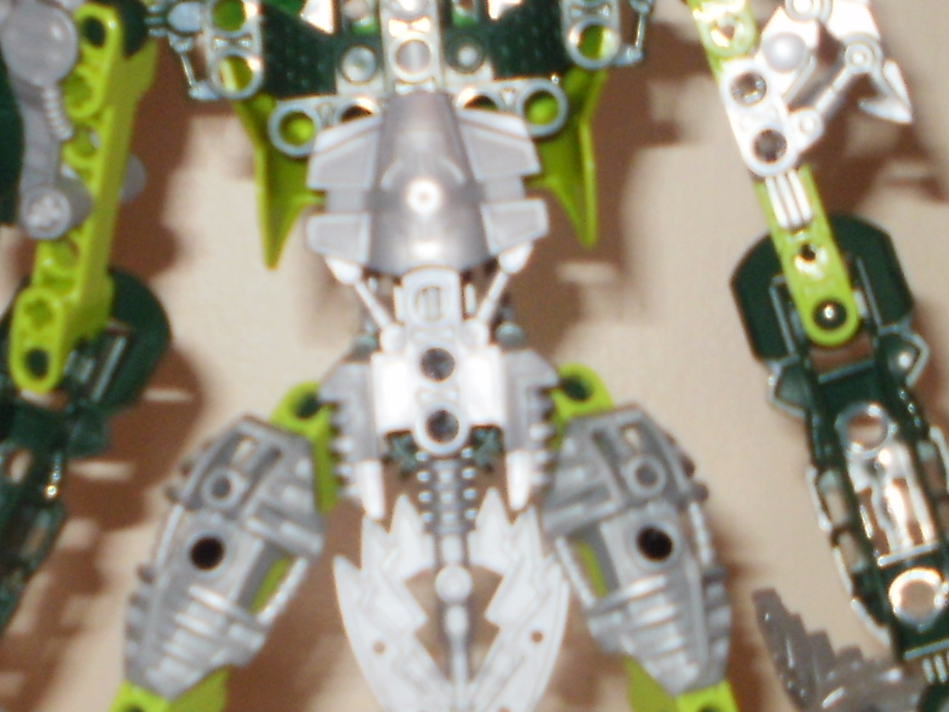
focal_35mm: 118
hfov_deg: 16.6
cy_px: 441
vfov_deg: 12.5
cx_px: 261
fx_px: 3235
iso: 125
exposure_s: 1/30
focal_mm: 6.3
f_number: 3.5
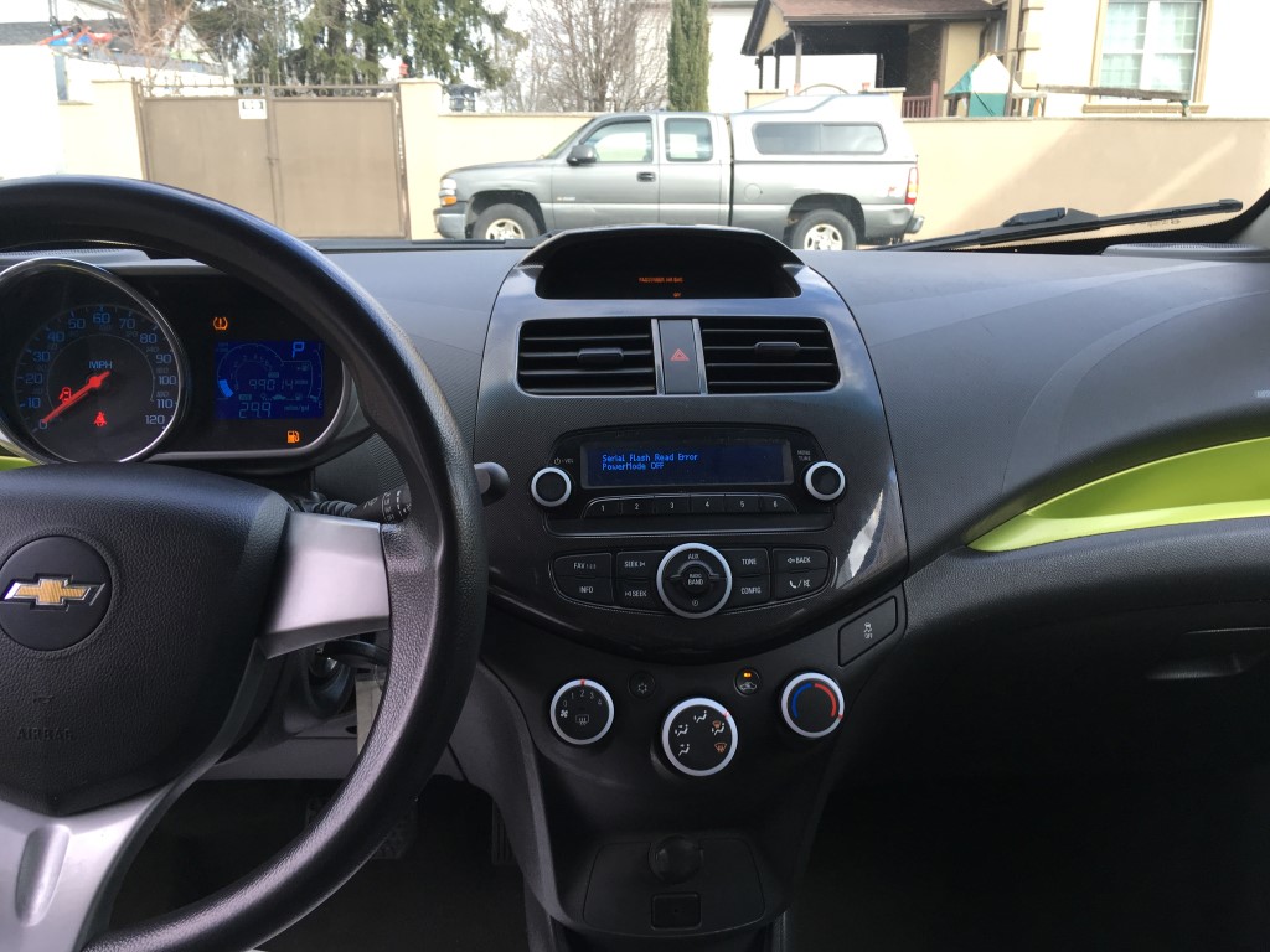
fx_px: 1064
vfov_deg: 48.2
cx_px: 635
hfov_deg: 61.7
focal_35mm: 29
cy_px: 476
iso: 32
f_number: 2.2
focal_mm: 4.15
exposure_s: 1/120
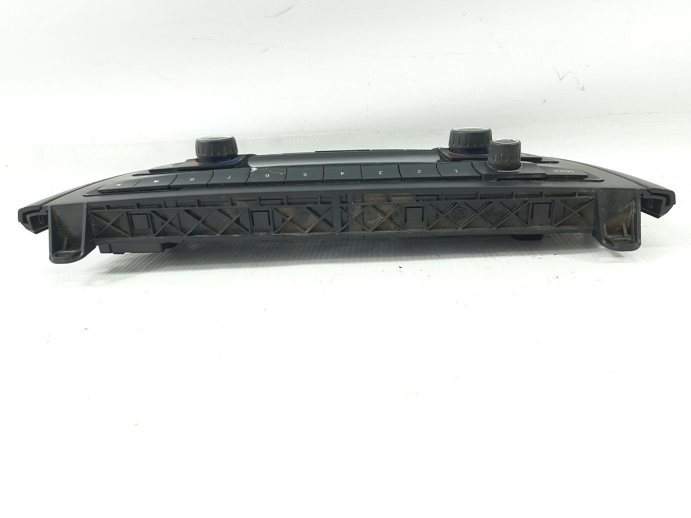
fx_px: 539
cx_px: 346
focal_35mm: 27
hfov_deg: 65.3
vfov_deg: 51.3
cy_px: 259
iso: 80
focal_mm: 3.93
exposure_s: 1/50
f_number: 1.7
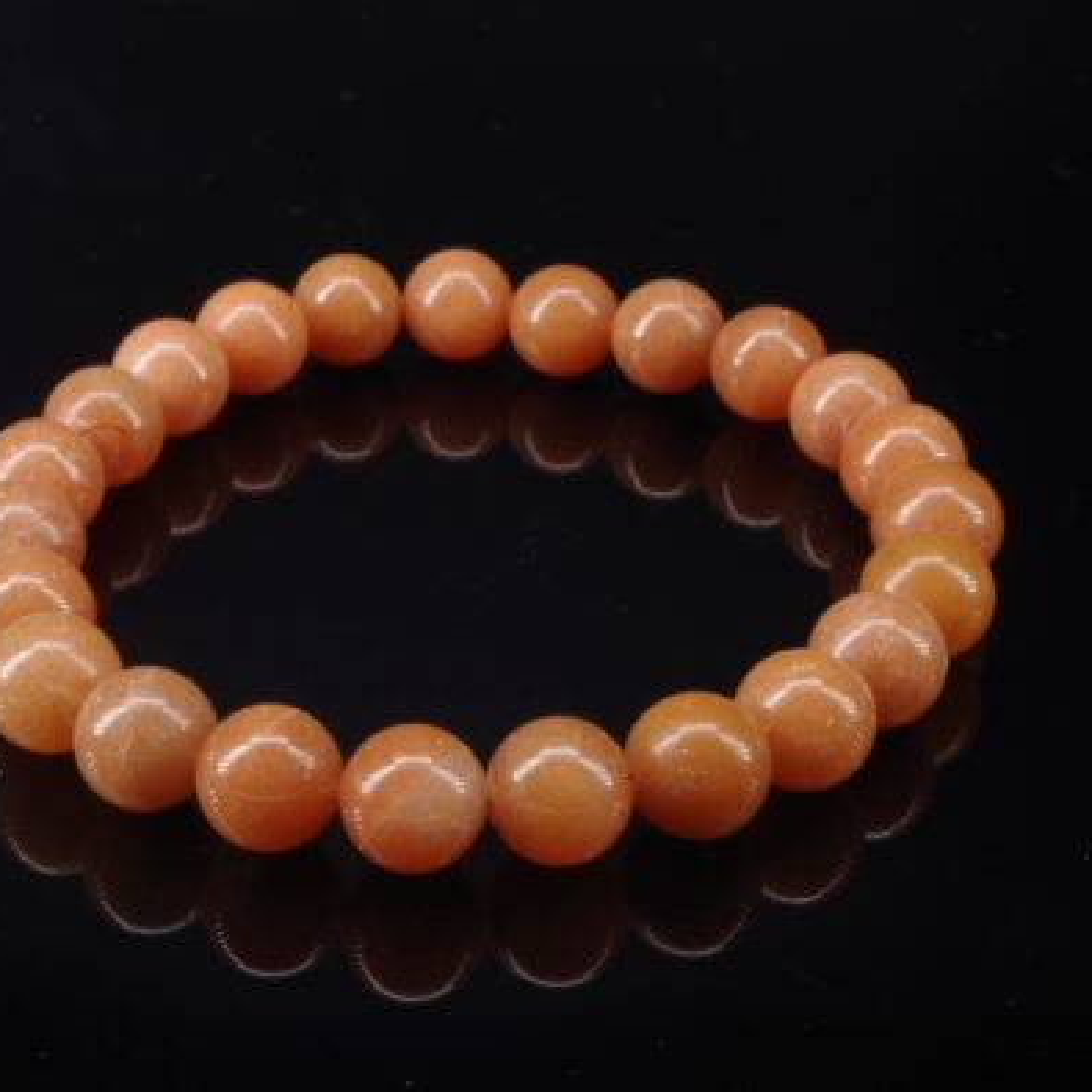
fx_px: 2391
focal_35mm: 67
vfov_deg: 25.7
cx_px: 462
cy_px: 546
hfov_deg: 25.7
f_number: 4.5
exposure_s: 1
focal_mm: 35
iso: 100
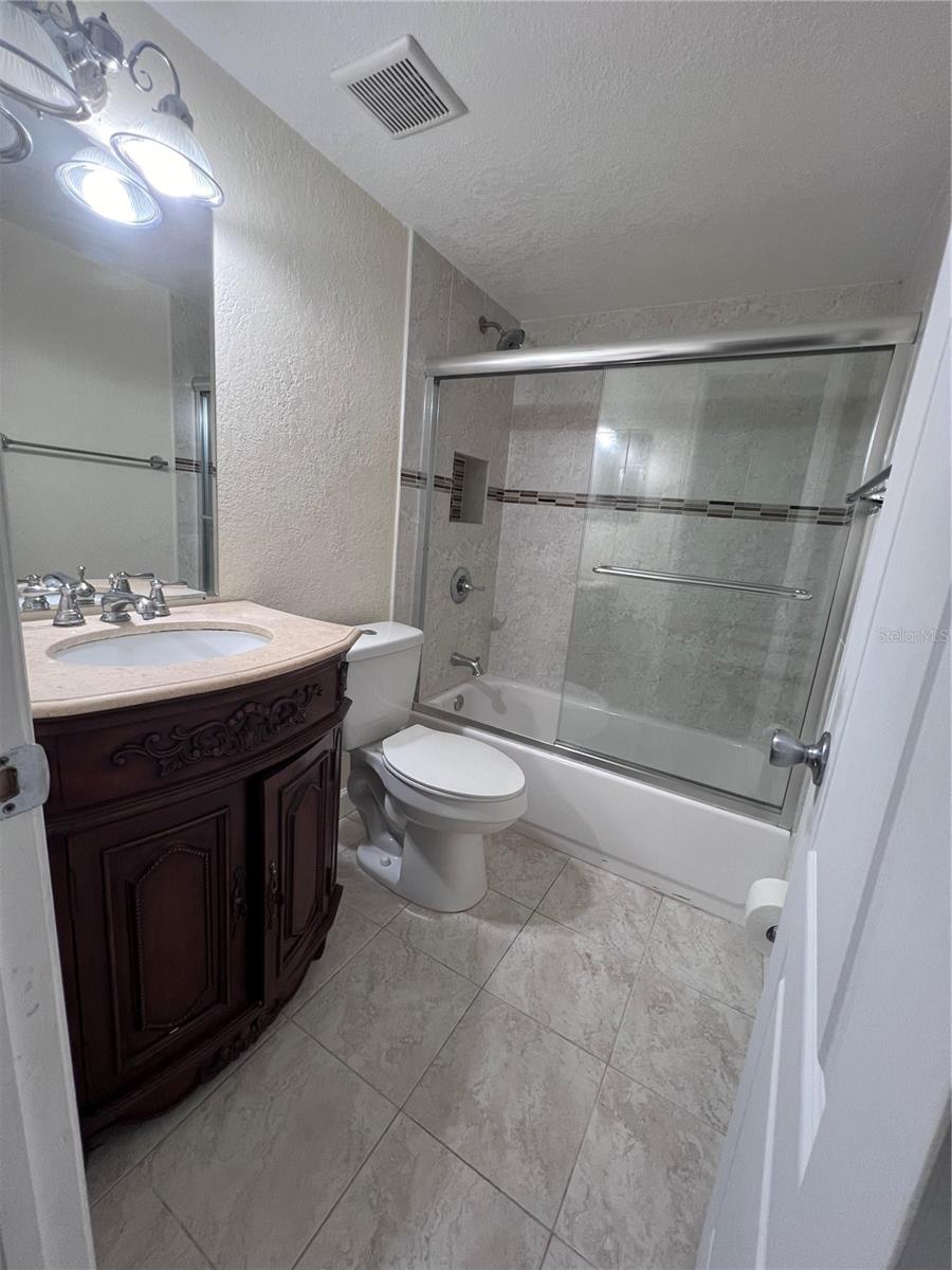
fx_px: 477
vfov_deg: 106.2
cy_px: 635
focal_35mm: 13
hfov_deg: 89.9
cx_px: 476
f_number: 1.8
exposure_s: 1/120
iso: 160
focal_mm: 1.57
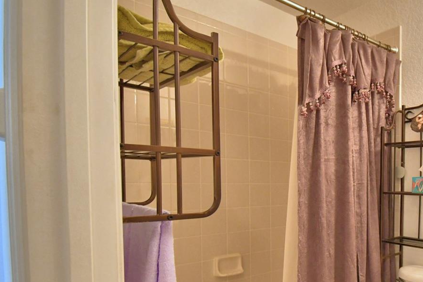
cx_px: 378
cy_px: 200
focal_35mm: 27
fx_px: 317
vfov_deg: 46.7
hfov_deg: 58.1
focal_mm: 10
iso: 1100
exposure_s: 1/30
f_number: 4.5
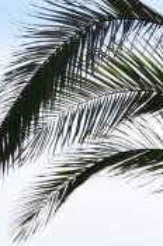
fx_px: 1800
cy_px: 506
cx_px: 308
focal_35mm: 264
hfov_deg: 5.1
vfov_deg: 7.5
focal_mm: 30
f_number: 4.2
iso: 100
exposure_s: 1/1250
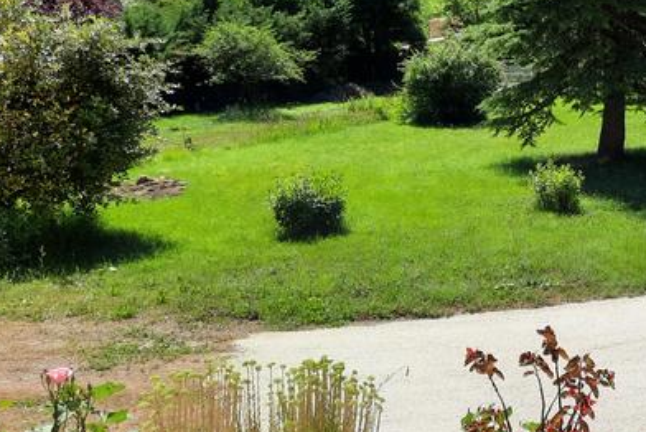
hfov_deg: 34.8
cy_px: 51
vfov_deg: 24.9
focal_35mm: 53
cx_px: 613
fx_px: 952
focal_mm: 4.6
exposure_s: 1/992
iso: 32
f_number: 2
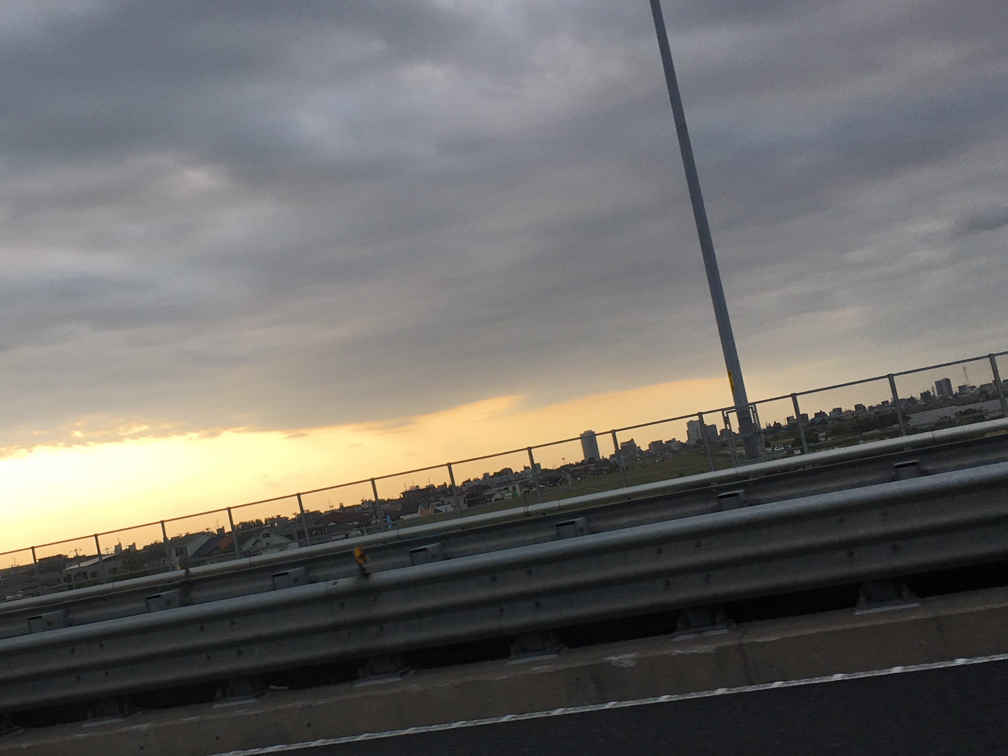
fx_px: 1456
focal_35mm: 50
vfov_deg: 29.1
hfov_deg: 37.6
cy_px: 414
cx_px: 303
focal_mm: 4.15
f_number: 2.2
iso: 25
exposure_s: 1/596
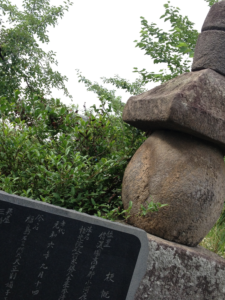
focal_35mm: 47
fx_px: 407
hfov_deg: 30.9
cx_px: 110
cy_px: 150
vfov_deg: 40.4
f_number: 2.4
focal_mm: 4.28
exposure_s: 1/326
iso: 50
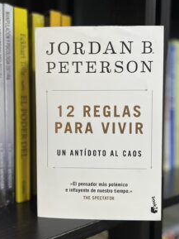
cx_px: 92
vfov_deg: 51.3
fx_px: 248
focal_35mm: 36
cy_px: 116
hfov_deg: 39.7
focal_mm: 5.7
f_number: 1.5
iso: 125
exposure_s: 1/60
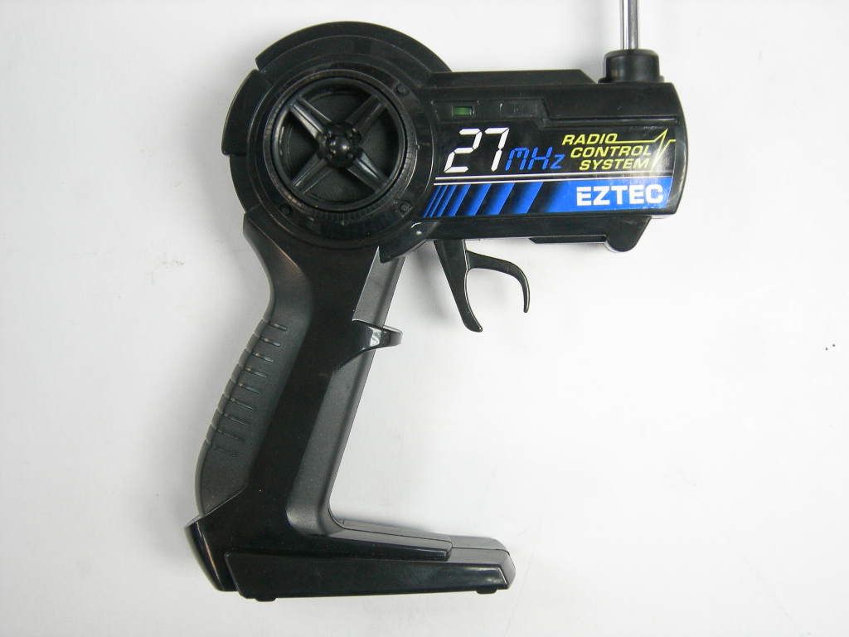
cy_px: 318
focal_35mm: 50
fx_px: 1226
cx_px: 424
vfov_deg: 29.1
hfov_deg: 38.2
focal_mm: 10.4
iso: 200
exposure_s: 1/28.3
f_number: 3.1
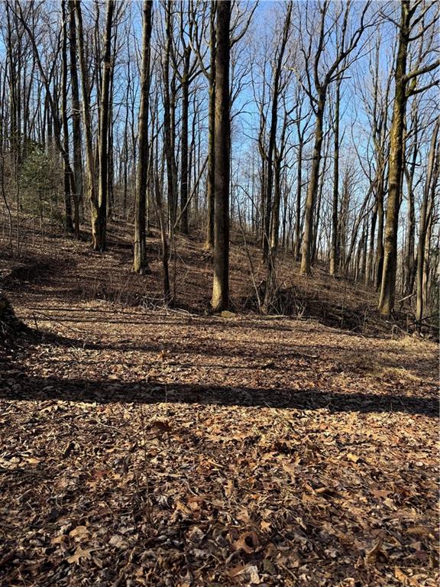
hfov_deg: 56.8
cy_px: 294
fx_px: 407
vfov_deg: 71.6
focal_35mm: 24
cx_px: 220
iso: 80
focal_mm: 6.76
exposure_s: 1/805
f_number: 1.78
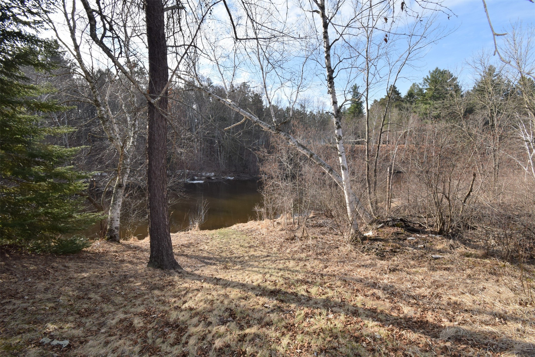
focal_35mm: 15
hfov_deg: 100.4
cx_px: 268
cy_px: 178
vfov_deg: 77.3
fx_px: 223
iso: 320
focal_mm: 10
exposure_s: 1/200
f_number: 14
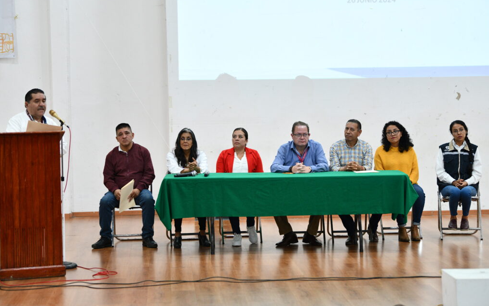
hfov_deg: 19.8
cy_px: 150
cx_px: 246
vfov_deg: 12.5
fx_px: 1399
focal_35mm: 105
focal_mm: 102
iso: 1250
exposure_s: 1/80
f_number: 2.8
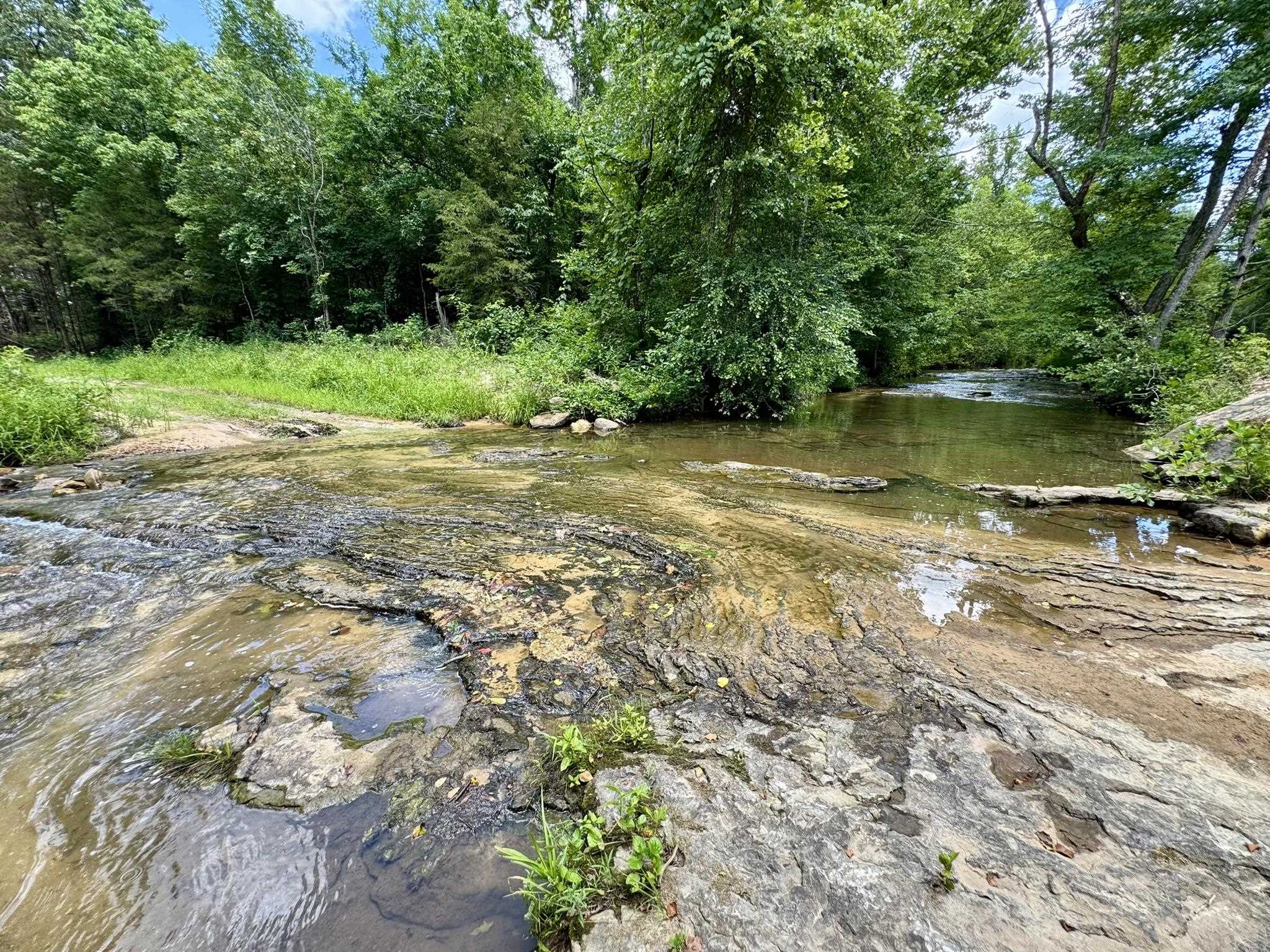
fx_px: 514
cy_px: 476
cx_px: 635
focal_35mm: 14
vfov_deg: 85.7
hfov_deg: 102.1
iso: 40
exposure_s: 1/212
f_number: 2.2
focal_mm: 2.22
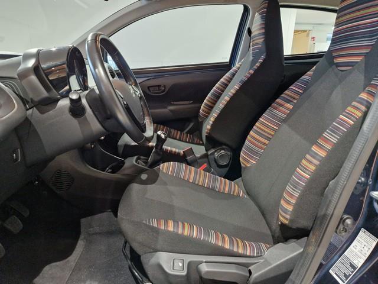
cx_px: 189
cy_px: 142
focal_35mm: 23
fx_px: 251
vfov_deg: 58.9
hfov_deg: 73.9
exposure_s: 1/100
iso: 800
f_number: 1.8
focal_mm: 5.4
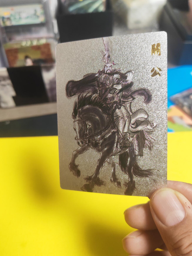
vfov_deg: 63.4
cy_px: 125
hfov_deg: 49.7
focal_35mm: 28
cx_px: 95
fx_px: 207
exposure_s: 1/100
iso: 160
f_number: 1.8
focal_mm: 5.53
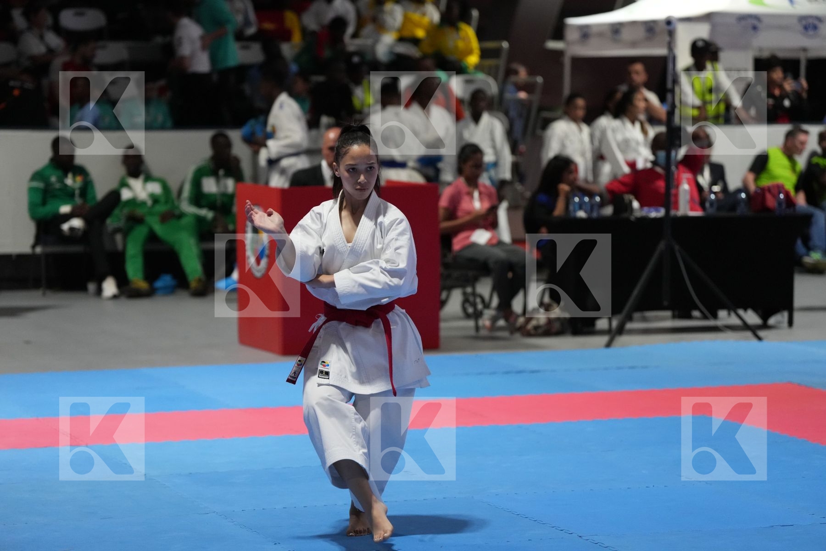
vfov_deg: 12.3
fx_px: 2547
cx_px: 413
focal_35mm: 111
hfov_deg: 18.4
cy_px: 276
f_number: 2.8
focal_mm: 111
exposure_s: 1/500
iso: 4000
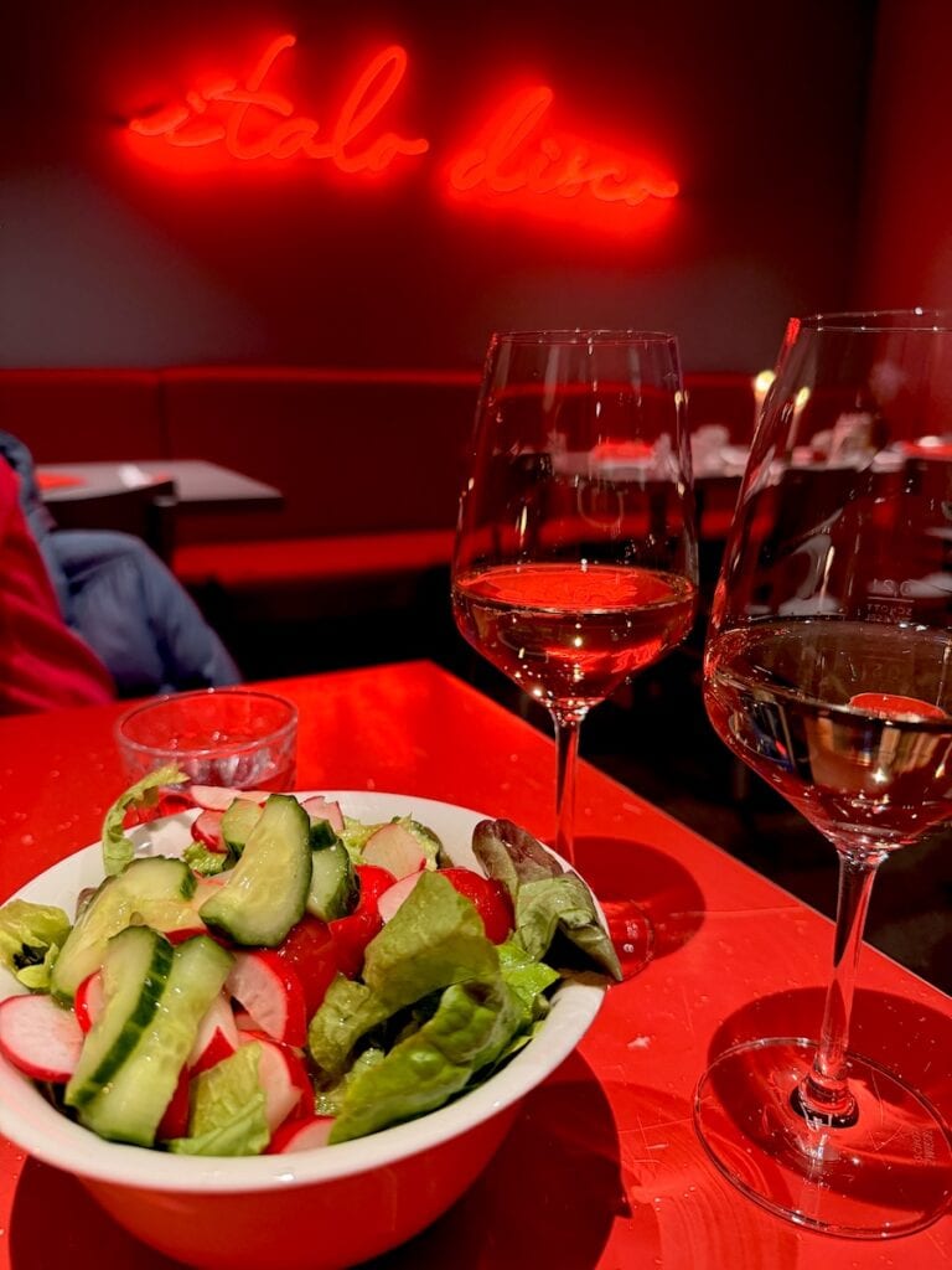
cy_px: 635
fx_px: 880
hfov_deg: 56.8
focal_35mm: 24
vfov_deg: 71.6
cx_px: 476
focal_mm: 6.76
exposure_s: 1/33
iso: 640
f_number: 1.78
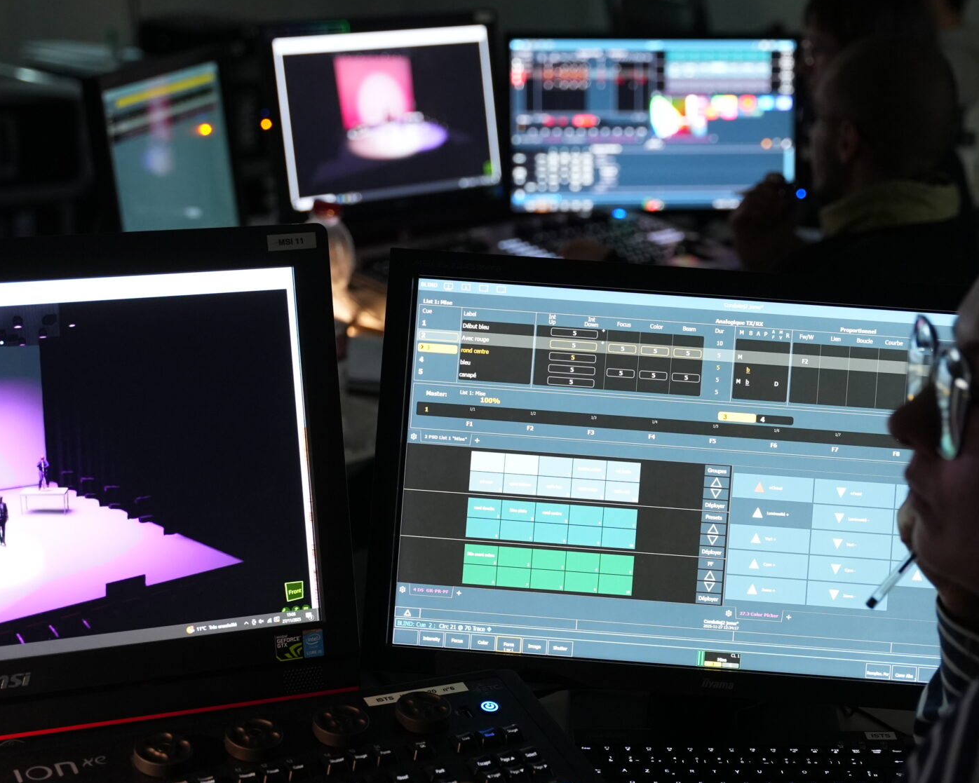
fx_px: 2174
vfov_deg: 20.4
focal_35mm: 75
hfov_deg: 25.4
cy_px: 510
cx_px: 502
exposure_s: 1/50
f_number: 2.8
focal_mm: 43.6
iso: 2000
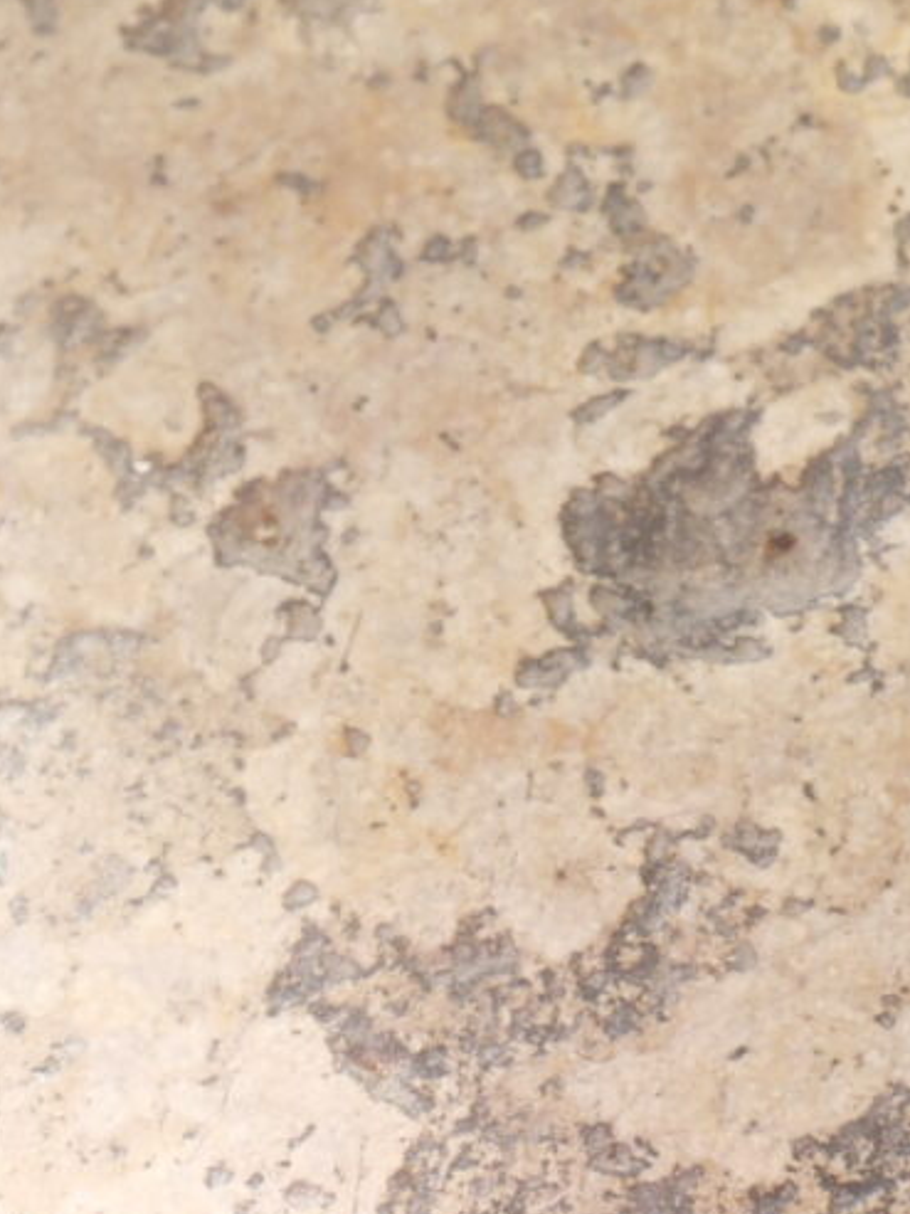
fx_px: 5468
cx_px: 774
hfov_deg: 9.5
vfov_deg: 11.3
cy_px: 2514
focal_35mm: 156
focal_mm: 15
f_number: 3.8
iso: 200
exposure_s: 1/125
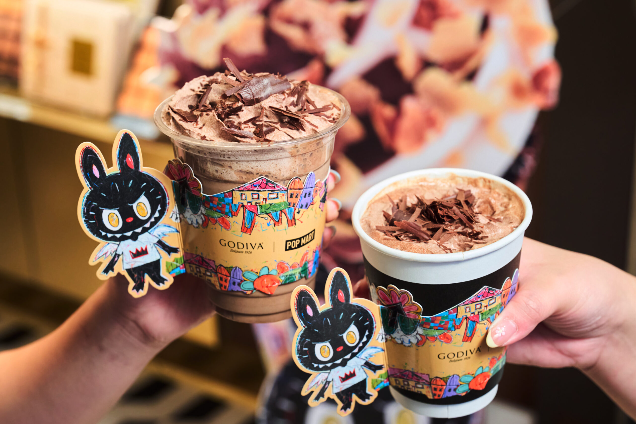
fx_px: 1237
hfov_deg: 28.8
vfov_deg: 19.5
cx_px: 318
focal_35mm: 70
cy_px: 212
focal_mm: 70
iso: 2500
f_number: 7.1
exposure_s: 1/160
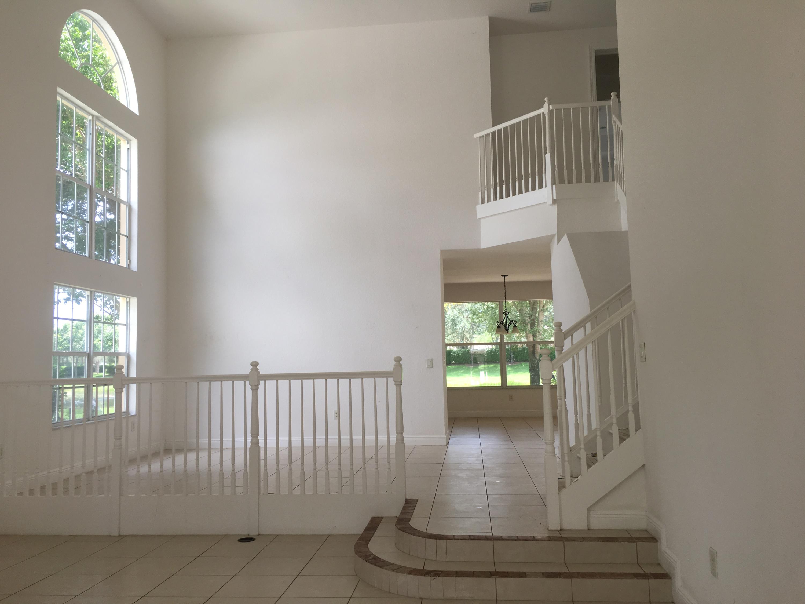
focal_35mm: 29
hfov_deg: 61.7
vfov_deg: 48.2
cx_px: 402
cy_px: 302
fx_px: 674
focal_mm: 4.15
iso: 32
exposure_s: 1/120
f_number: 2.2
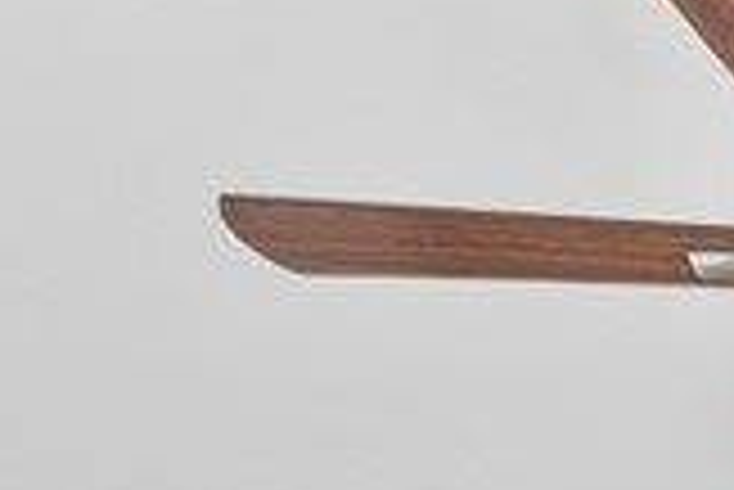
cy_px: 1481
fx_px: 1796
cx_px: 1427
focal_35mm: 88
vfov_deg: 10.6
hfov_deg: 17.4
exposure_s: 1/4
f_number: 9
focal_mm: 14
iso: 250
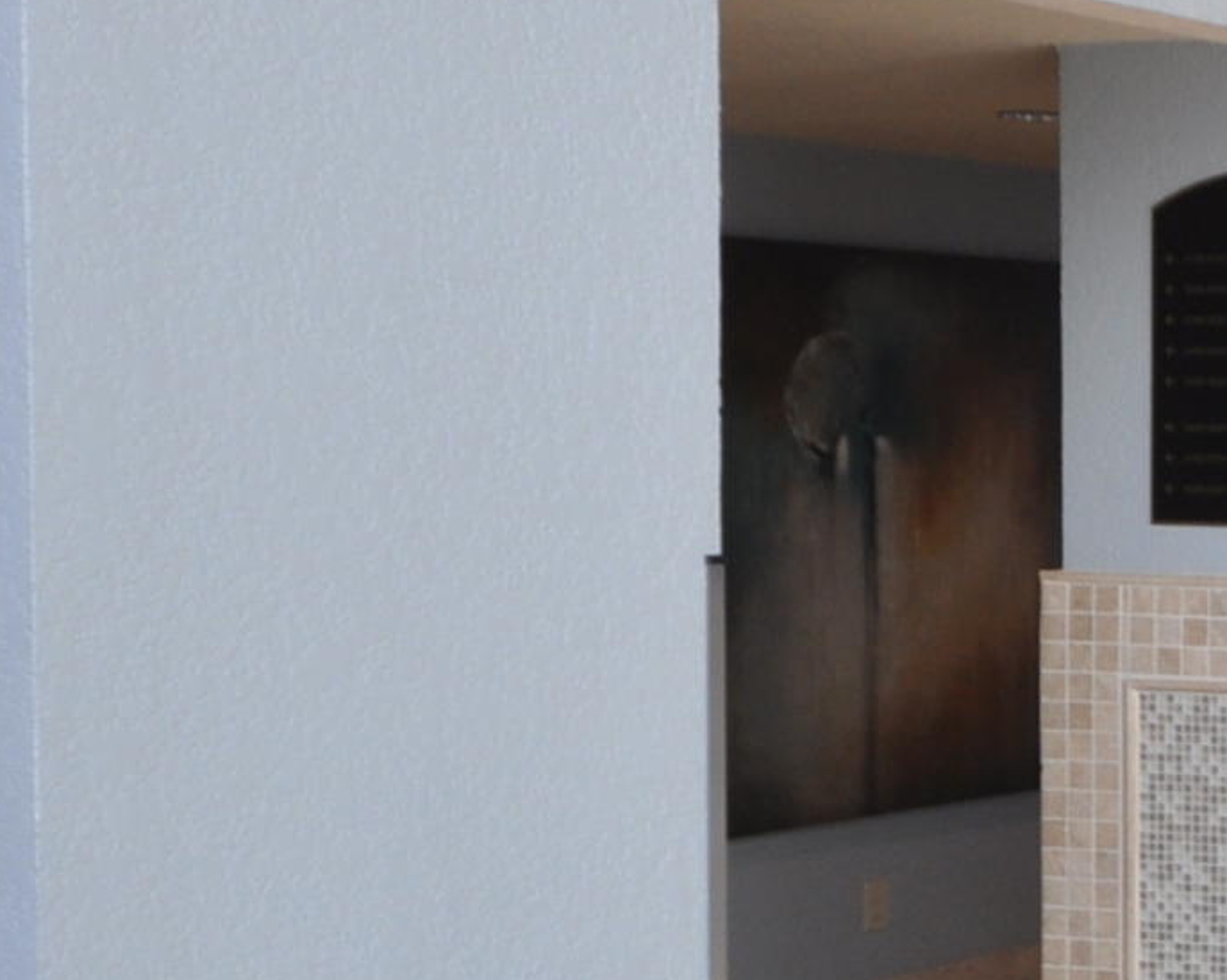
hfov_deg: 16.8
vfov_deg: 17.9
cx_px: 2429
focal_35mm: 86
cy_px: 496
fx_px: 3122
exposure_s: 1/100
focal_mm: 14
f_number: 5
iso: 400
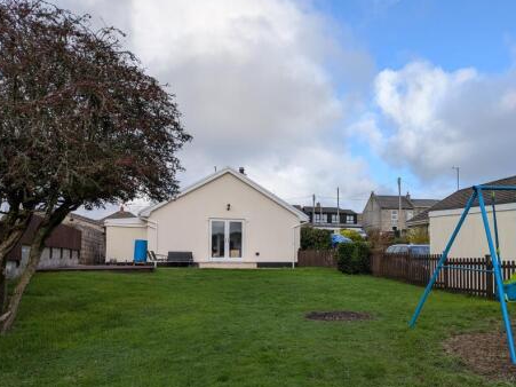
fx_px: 462
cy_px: 241
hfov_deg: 58.1
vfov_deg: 45.1
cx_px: 300
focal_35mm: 31
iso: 29
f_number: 1.7
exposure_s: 1/996
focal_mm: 4.53
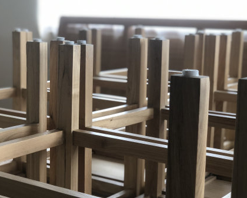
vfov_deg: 20.7
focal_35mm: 74
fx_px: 541
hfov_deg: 25.7
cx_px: 117
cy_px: 116
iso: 100
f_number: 2.4
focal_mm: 6
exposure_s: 1/40
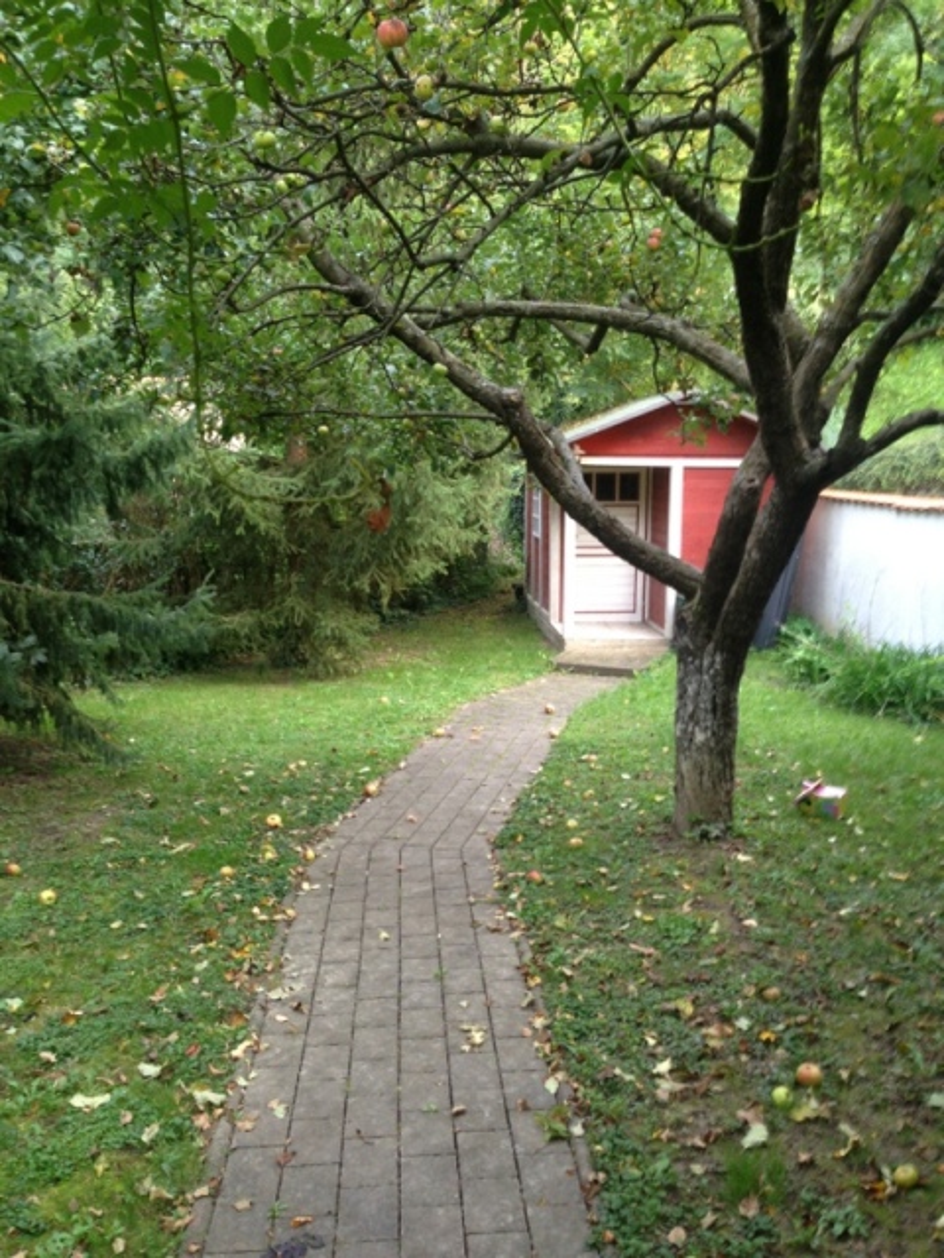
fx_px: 1200
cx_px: 472
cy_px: 629
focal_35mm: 33
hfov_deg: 42.9
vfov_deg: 55.4
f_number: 2.4
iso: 80
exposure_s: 1/20
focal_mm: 4.13
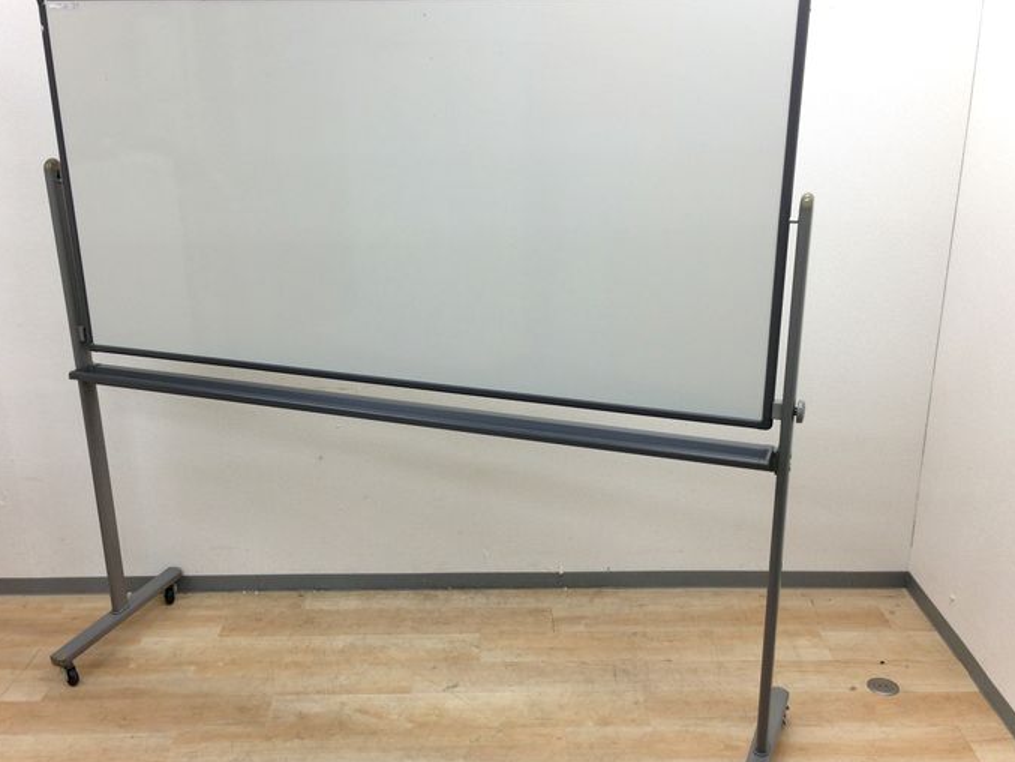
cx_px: 469
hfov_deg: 47.8
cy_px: 399
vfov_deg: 36.8
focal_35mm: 39
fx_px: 1144
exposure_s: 1/30
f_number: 2.4
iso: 50
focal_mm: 4.12
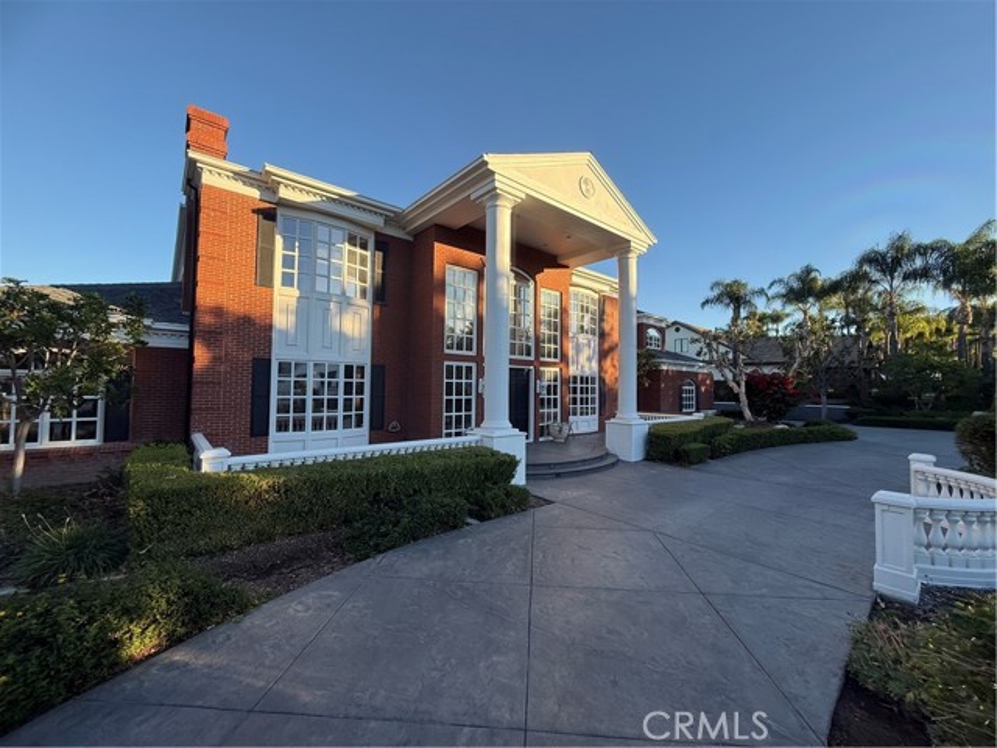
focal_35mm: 14
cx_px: 498
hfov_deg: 102.1
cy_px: 374
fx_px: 403
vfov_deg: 85.7
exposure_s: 1/540
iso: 64
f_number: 2.2
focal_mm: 2.22
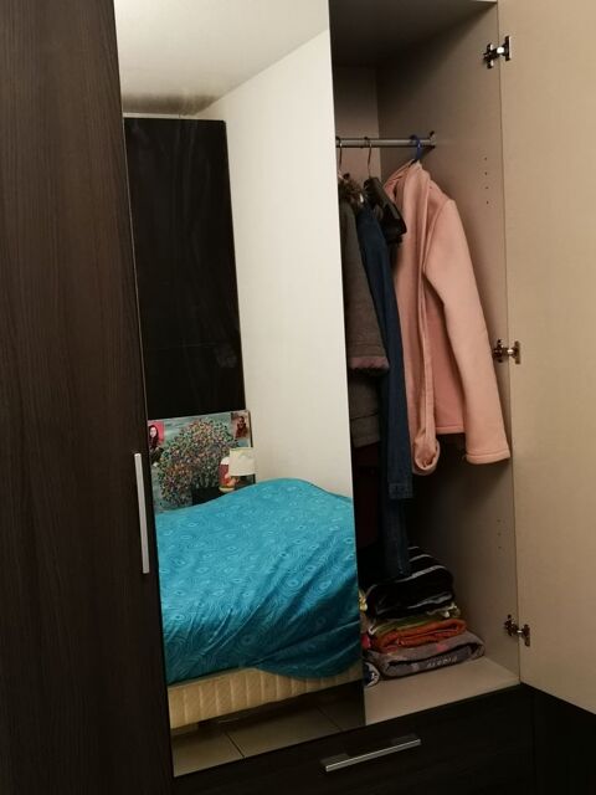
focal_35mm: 38
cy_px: 398
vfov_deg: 49.0
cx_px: 298
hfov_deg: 37.7
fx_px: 872
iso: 640
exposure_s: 1/20
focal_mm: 3.95
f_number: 1.8
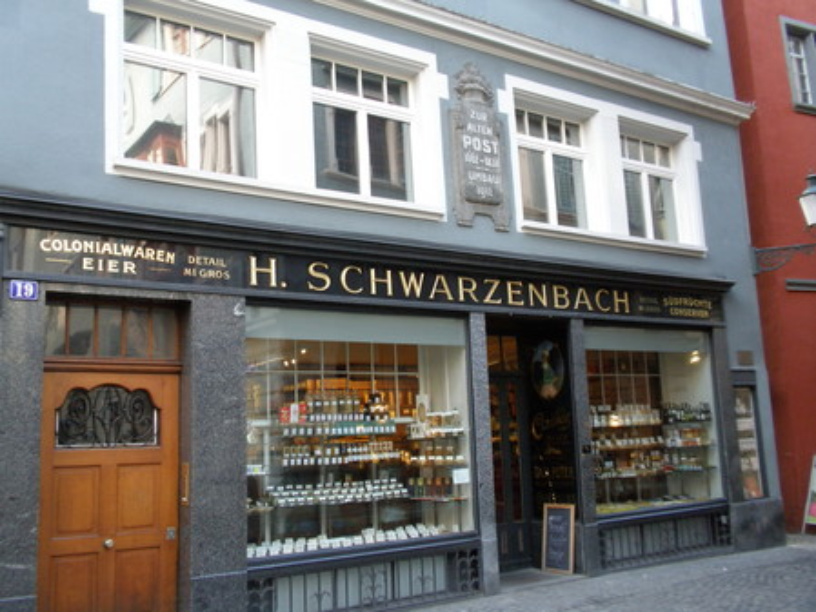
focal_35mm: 37
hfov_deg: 50.1
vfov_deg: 38.7
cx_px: 408
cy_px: 306
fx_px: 872
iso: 160
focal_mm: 6.6
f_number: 3.5
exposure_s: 1/30
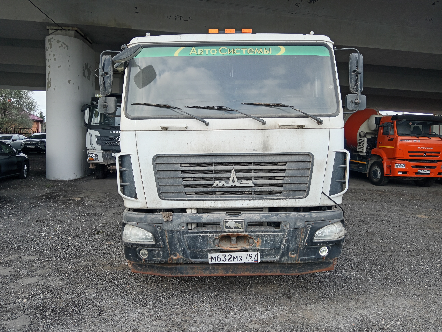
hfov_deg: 65.3
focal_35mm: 27
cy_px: 166
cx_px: 221
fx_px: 345
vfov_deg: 51.4
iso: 100
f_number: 1.9
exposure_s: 1/100
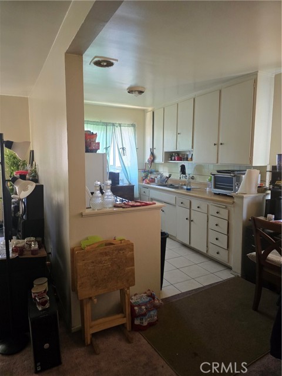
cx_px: 141
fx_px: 250
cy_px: 188
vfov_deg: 73.9
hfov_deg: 58.9
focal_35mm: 23
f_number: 1.7
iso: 400
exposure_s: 1/120
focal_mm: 6.3
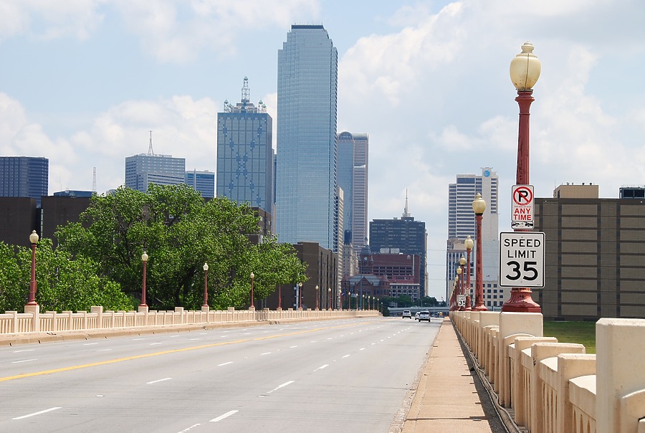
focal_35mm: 98
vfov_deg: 14.1
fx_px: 1750
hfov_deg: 20.9
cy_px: 216
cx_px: 322
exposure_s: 1/250
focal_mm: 65
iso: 110
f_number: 10
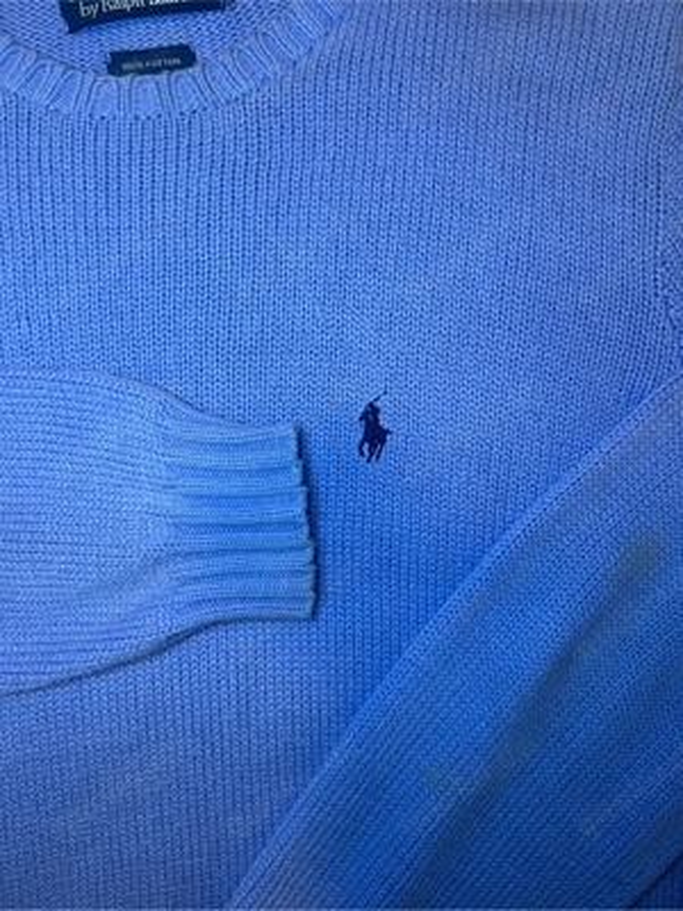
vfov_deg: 67.3
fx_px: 684
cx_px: 342
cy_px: 456
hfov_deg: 53.1
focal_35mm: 26
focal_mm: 5.7
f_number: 1.5
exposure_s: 1/60
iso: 160
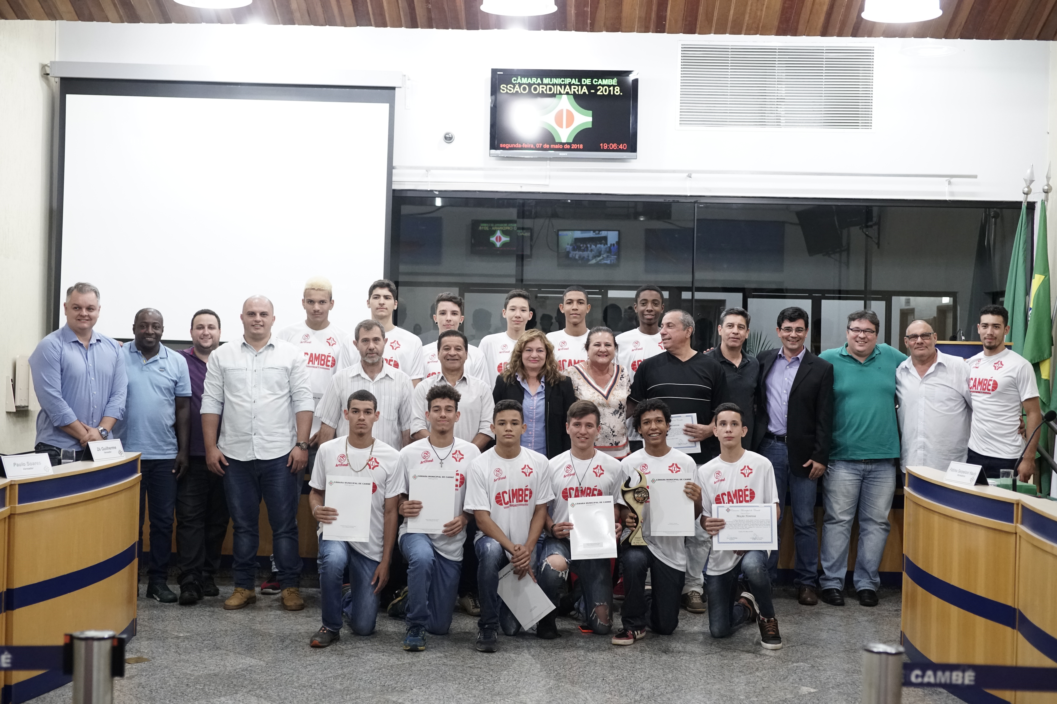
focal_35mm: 48
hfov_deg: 41.1
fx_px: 1409
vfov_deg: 28.1
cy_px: 352
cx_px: 528
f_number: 2.8
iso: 1600
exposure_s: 1/160
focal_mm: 32
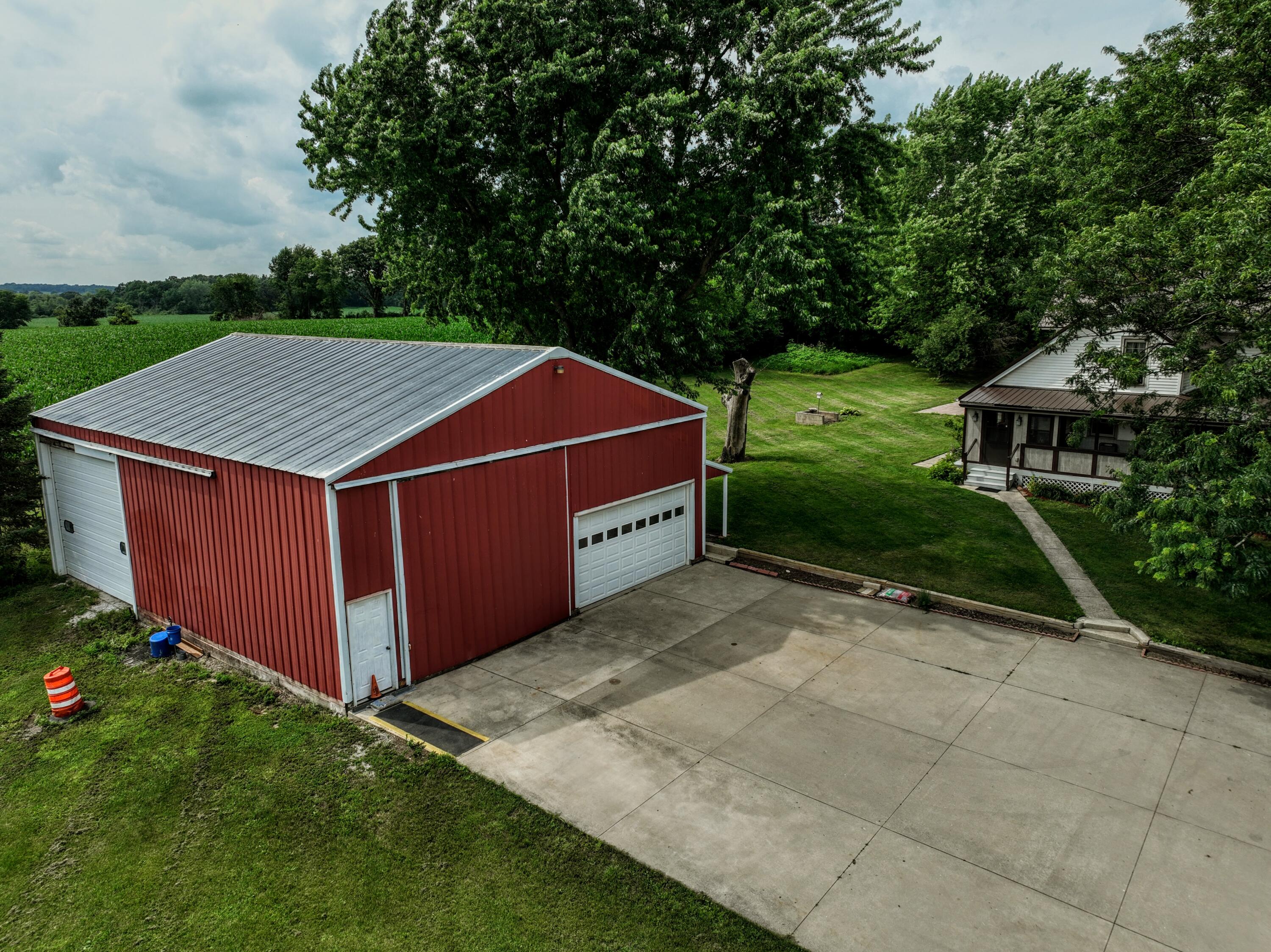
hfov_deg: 71.6
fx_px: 881
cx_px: 636
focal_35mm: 24
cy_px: 476
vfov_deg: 56.8
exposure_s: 1/1600
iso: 130
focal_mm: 12.29
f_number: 2.8
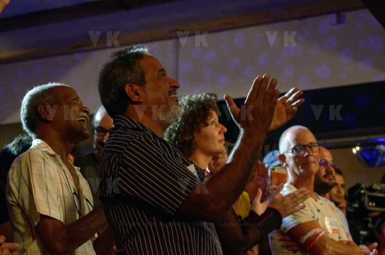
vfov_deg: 13.0
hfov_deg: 19.5
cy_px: 128
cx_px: 192
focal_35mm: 105
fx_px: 1121
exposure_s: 1/60
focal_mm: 70
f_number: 5.6
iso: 1600
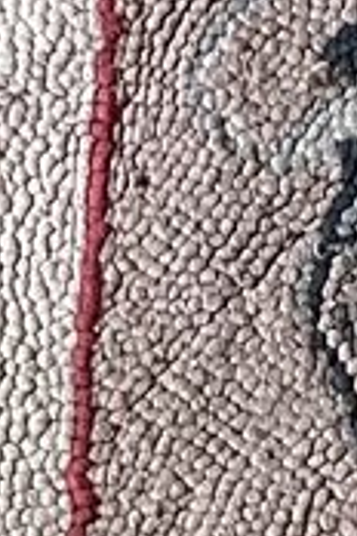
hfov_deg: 4.9
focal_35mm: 280
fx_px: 4165
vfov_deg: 7.3
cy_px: 605
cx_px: 592
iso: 64
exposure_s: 1/50
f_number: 2.4
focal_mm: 3.3
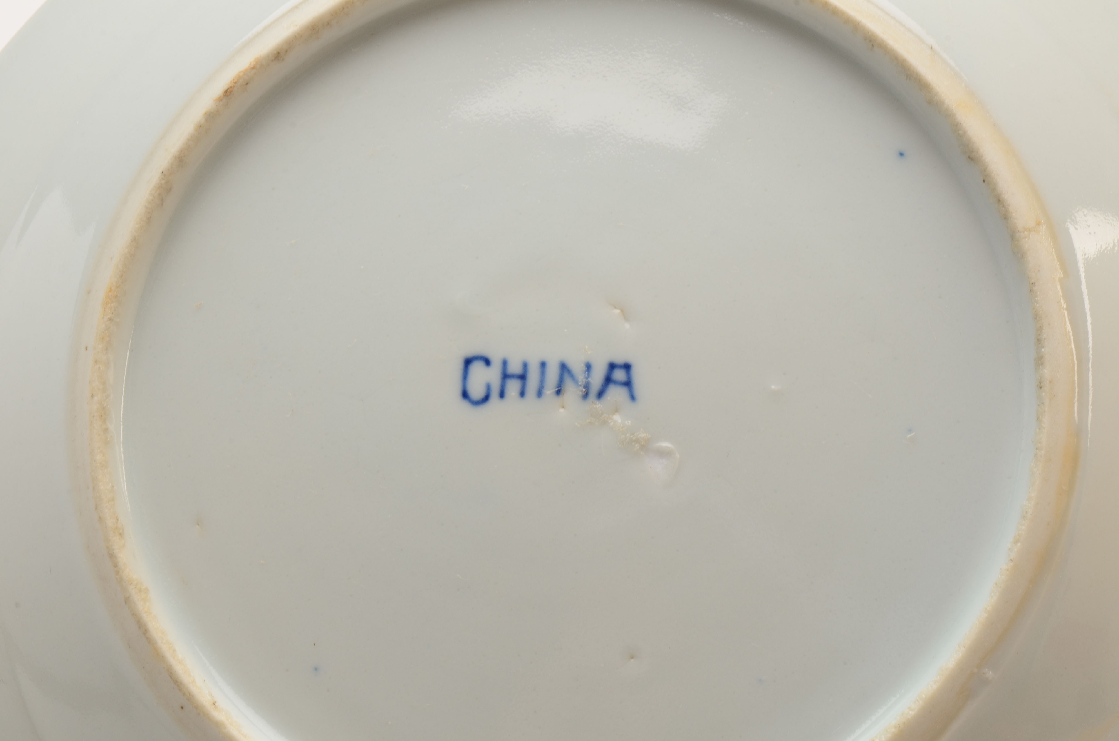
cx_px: 560
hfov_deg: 29.3
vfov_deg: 19.6
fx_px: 2140
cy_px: 370
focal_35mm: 69
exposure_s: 1/160
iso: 100
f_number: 22
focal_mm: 46
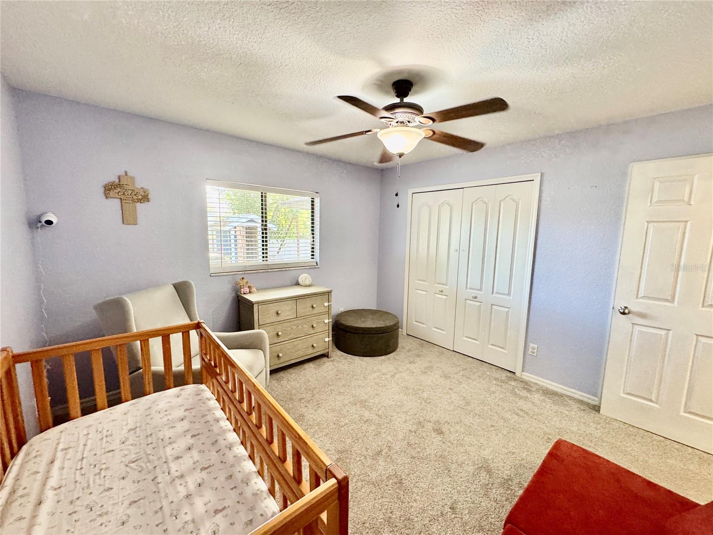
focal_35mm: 14
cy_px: 268
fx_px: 288
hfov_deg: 102.1
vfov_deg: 85.7
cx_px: 356
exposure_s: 1/60
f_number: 2.2
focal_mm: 2.22
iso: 320
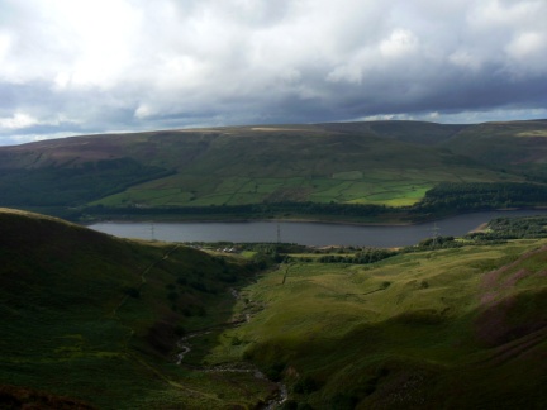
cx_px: 274
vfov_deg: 39.7
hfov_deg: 51.4
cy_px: 205
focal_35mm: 36
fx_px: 569
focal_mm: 6
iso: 100
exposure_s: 1/1000
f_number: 4
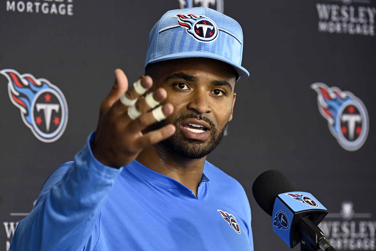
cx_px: 188
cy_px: 126
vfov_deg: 6.0
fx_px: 2402
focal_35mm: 230
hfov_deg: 9.0
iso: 640
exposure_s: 1/320
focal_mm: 230
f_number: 5
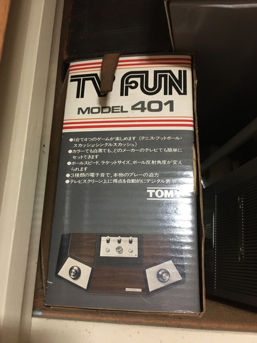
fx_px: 287
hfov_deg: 48.3
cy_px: 172
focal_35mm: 29
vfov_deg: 61.6
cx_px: 128
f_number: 2.2
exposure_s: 1/15
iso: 250
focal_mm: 4.15
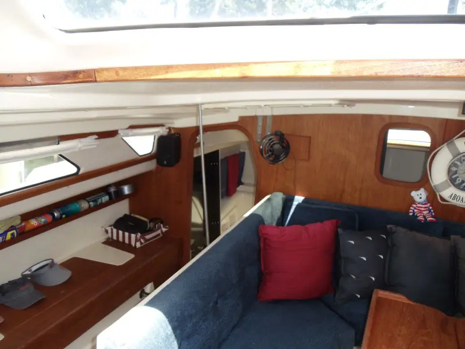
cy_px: 174
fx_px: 591
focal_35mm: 44
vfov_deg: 32.9
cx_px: 232
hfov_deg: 42.9
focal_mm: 6
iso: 100
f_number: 3.5
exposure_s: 1/40
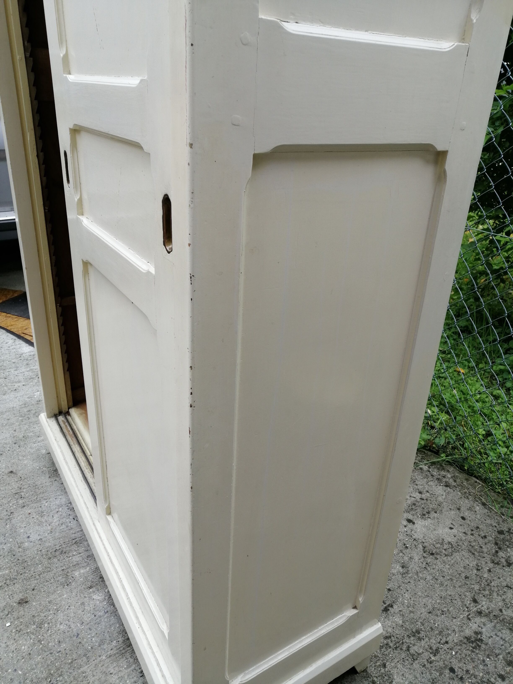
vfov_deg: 65.3
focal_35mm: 27
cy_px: 342
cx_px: 256
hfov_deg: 51.4
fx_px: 534
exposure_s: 1/234
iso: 50
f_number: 1.8
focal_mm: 3.88
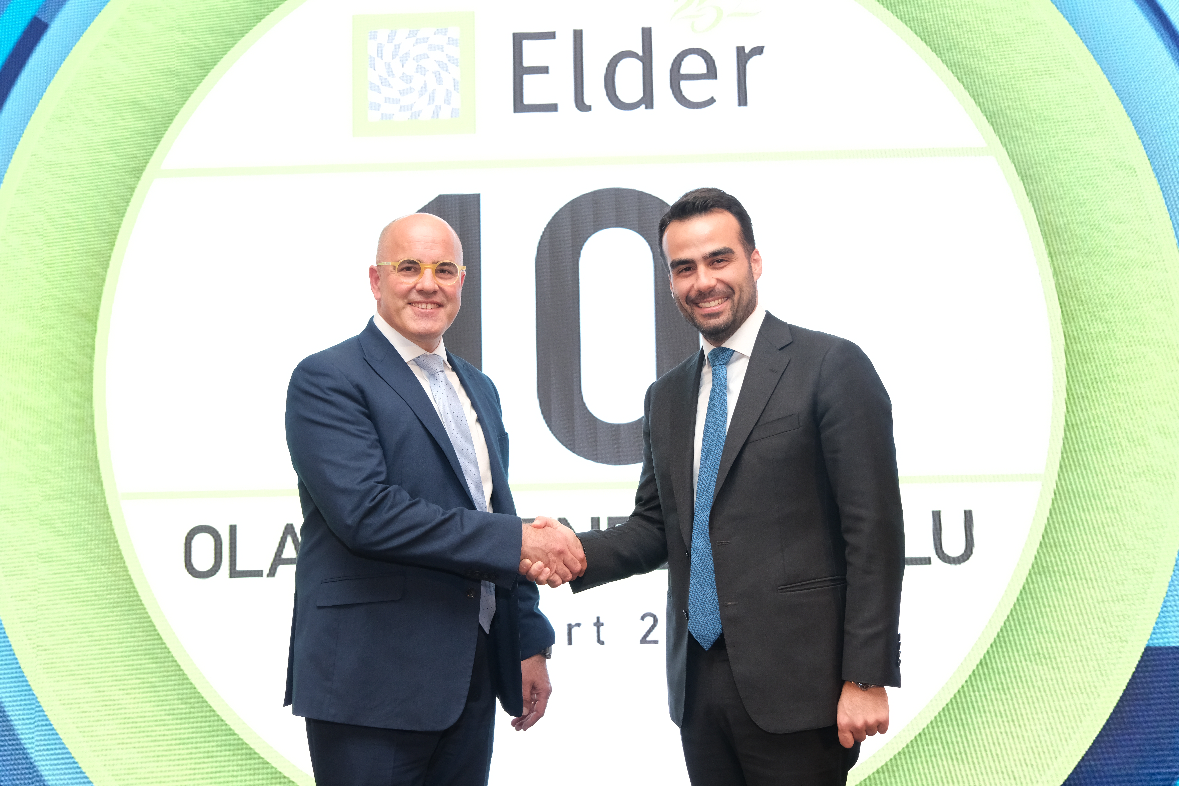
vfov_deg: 34.2
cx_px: 590
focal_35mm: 39
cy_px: 393
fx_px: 1277
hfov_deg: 49.6
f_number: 4.5
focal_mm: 26
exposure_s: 1/125
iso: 2000
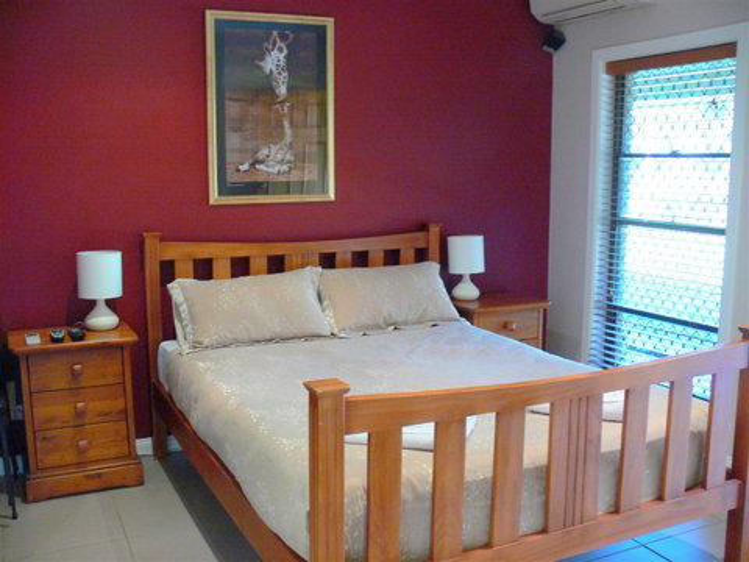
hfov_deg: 52.6
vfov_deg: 40.7
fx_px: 757
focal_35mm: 35
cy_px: 281
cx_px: 374
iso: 200
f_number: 2.8
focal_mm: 7.4
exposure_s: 1/13
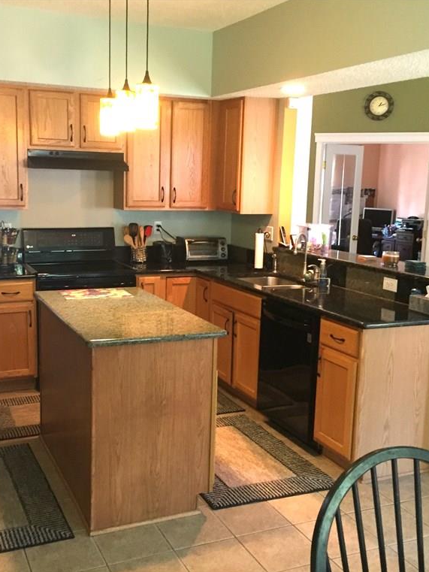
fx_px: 644
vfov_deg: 47.9
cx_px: 184
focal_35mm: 39
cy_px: 286
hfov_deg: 36.8
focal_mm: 4.15
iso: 250
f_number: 2.2
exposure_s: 1/24
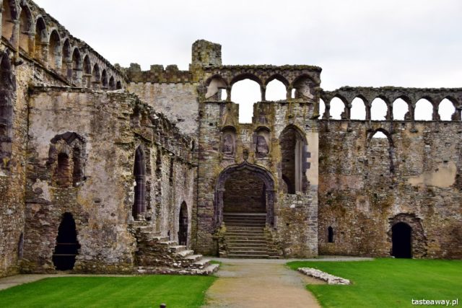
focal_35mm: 57
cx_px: 231
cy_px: 154
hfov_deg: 35.0
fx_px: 732
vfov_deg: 23.8
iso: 400
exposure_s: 1/25
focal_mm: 38
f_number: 7.1
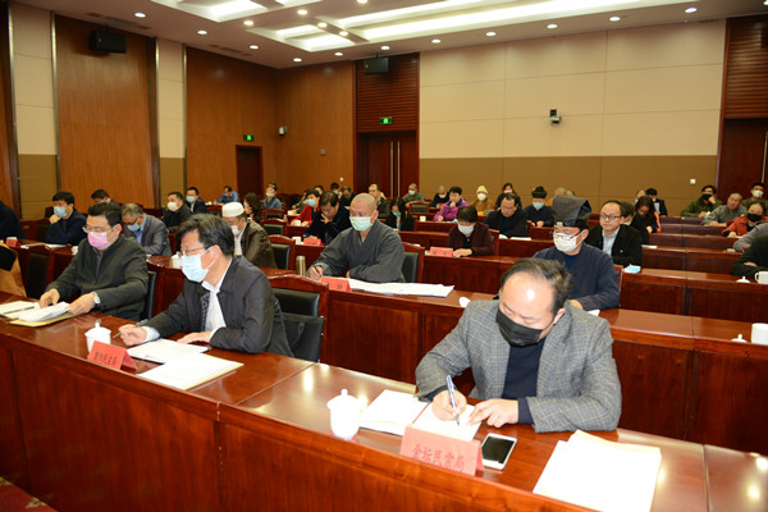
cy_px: 256
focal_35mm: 24
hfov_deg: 73.7
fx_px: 512
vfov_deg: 53.1
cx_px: 384
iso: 1000
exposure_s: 1/125
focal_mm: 24
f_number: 2.8
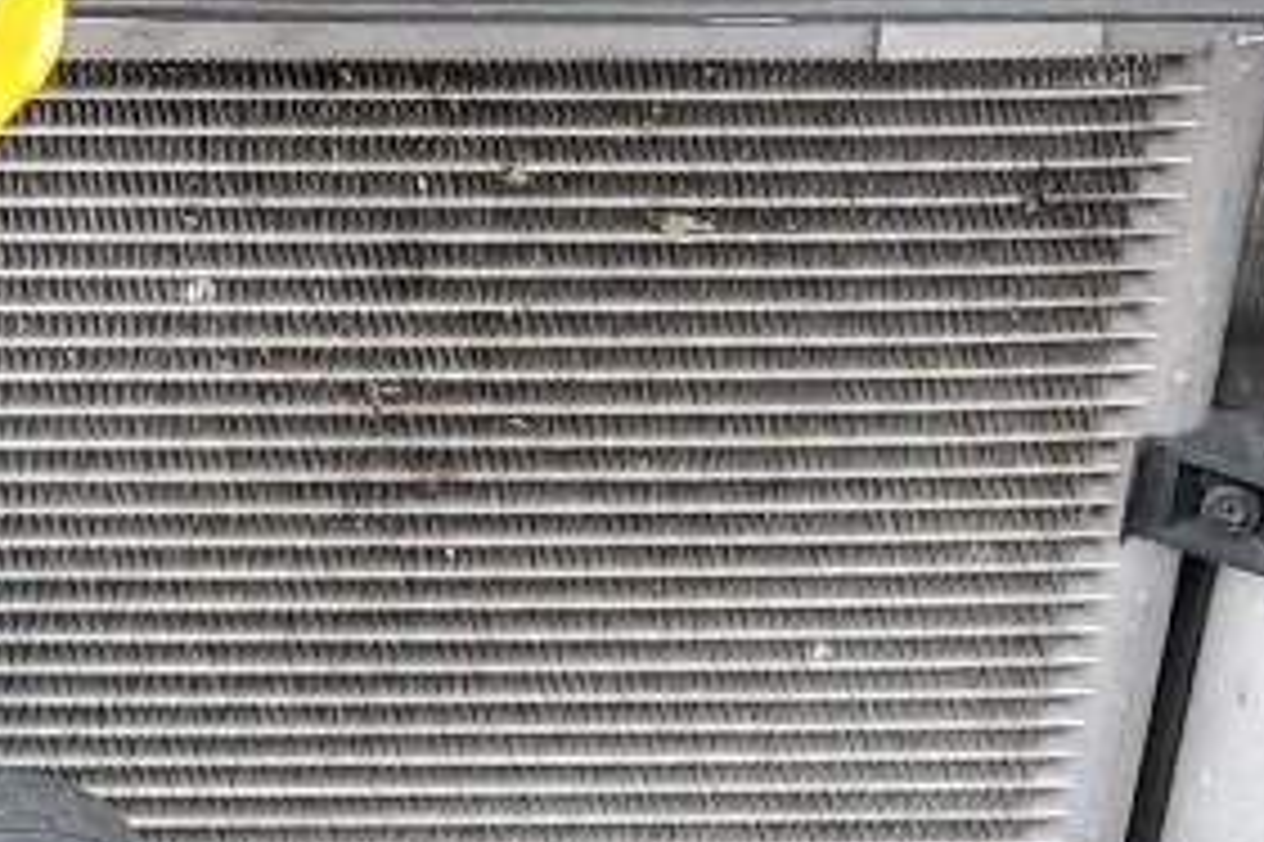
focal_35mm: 154
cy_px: -928
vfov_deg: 8.4
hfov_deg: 12.8
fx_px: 5404
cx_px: -535
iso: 50
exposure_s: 1/270
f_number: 1.5
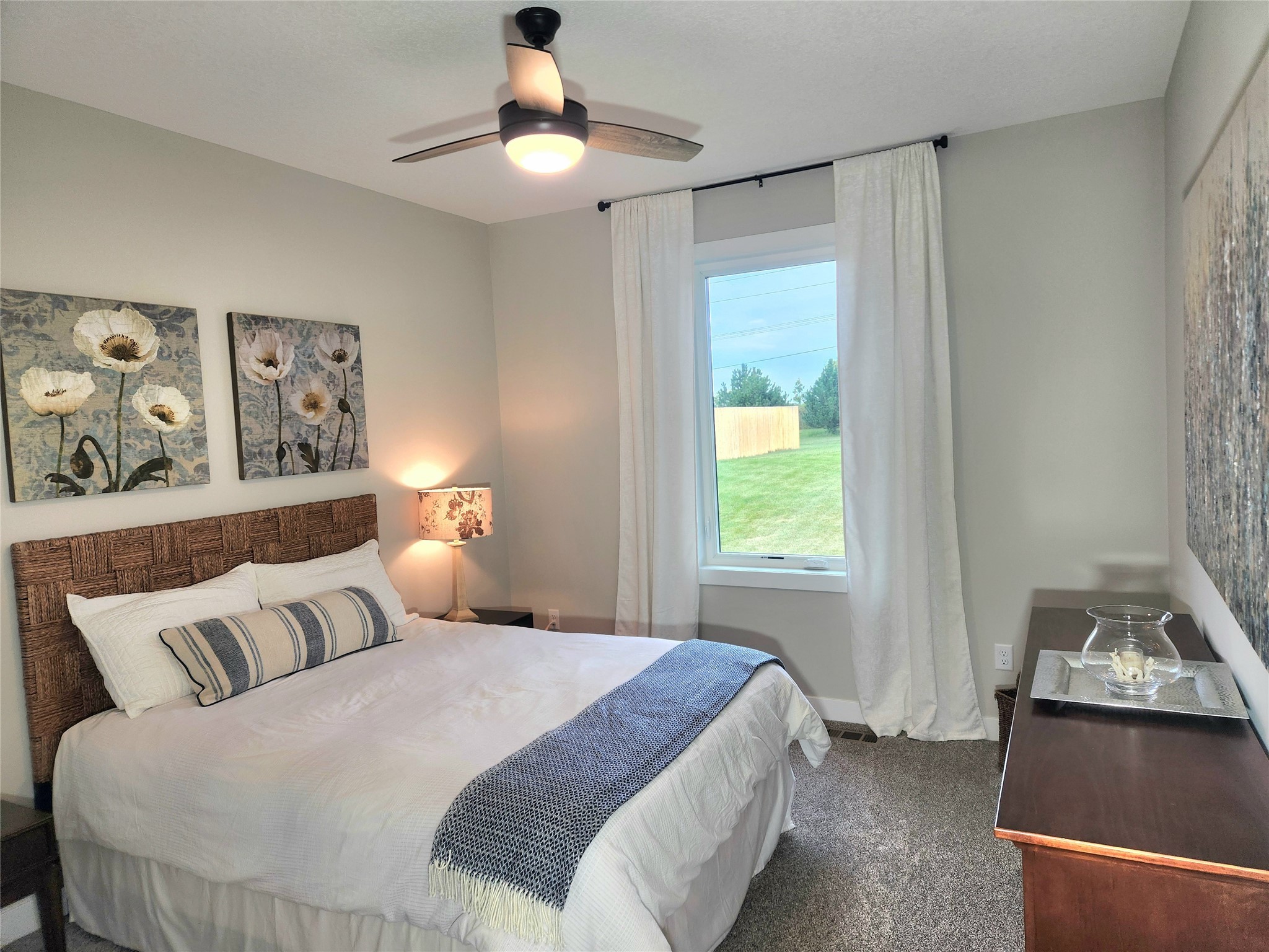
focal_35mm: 23
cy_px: 476
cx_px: 634
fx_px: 843
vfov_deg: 58.9
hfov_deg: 73.9
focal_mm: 5.4
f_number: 1.8
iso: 50
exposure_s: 1/120
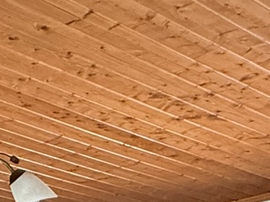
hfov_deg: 18.8
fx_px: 678
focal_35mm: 87
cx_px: -175
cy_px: 457
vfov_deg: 13.4
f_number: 2.2
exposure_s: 1/60
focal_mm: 2.22
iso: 400
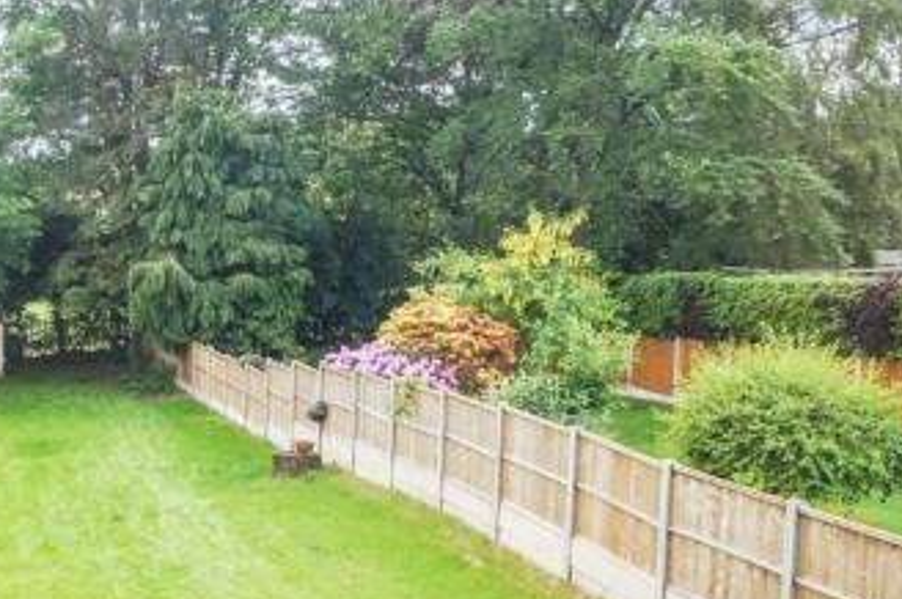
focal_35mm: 54
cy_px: 378
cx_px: 96
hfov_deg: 34.9
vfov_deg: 24.9
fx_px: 1352
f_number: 10
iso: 400
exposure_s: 1/125
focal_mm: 18
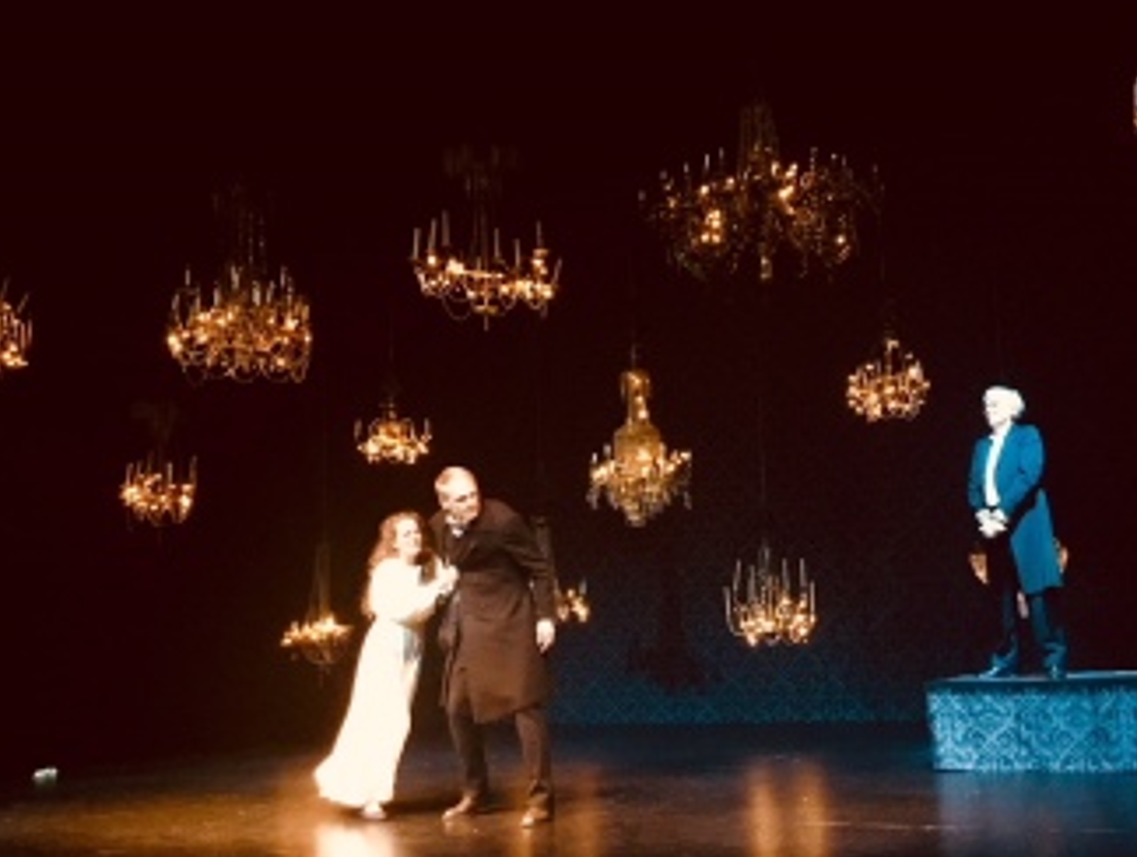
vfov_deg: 33.6
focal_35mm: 43
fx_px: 1414
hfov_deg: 43.6
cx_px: 663
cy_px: 372
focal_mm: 3.3
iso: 160
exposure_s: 1/33
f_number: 2.4
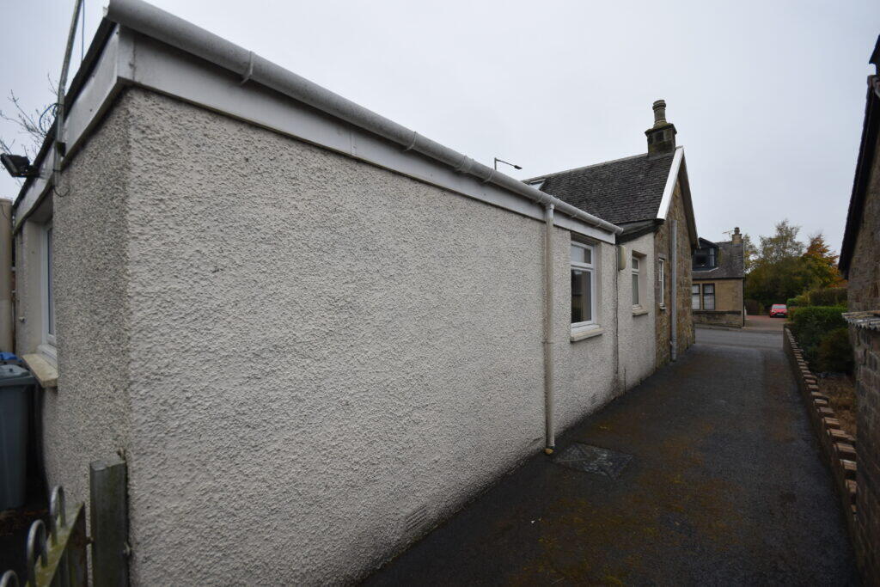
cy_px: 294
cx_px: 440
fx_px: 367
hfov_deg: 100.4
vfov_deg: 77.3
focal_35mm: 15
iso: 400
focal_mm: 10
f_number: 6.3
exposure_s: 1/160
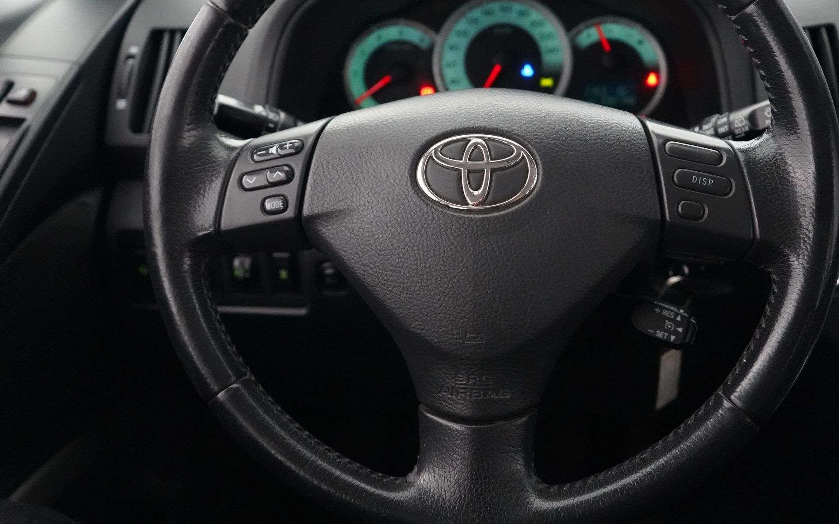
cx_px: 455
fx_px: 846
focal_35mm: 37
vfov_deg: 34.1
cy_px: 175
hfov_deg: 52.7
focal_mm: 28
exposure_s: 1/125
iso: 12800
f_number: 3.5
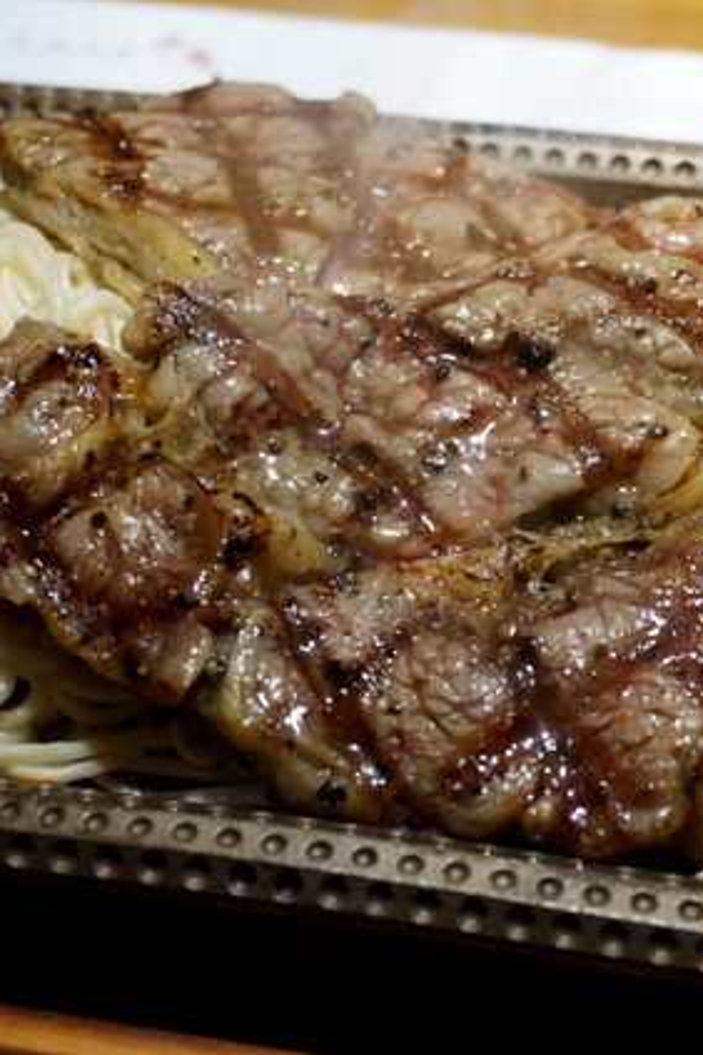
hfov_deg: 20.6
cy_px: 528
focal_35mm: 66
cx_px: 456
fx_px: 1926
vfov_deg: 30.6
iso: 640
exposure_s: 1/60
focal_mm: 29
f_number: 5
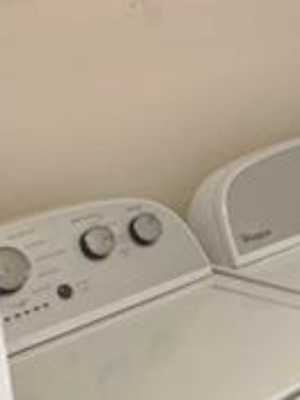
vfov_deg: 20.3
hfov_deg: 13.5
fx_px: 1111
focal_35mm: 96
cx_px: 570
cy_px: 110
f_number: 2.2
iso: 160
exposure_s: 1/60
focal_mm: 2.22
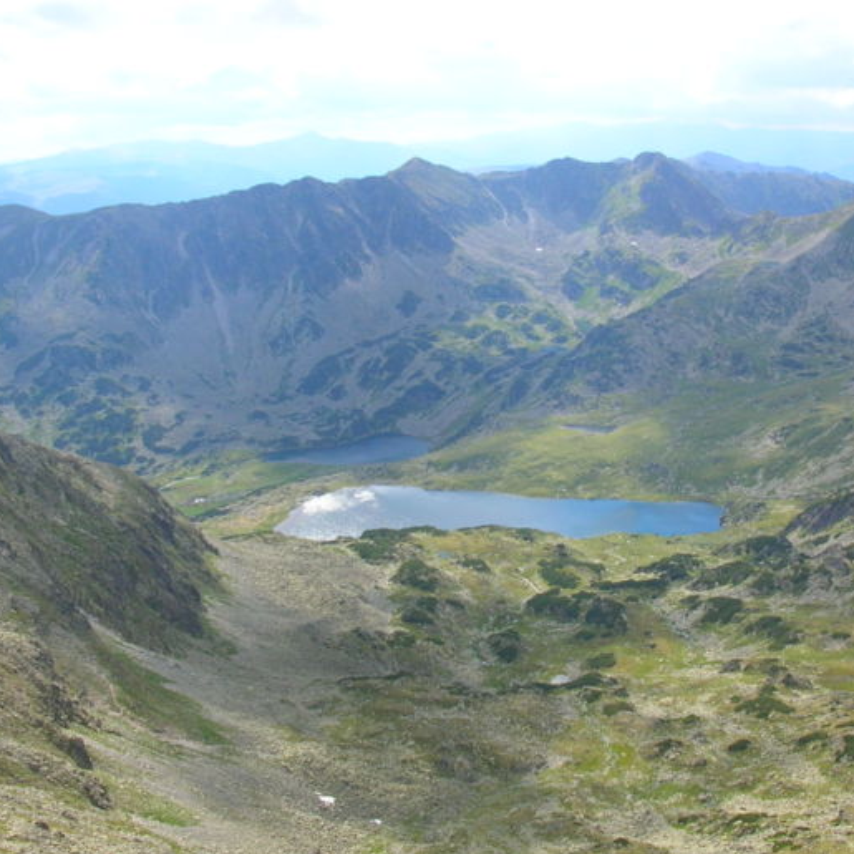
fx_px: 1340
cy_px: 442
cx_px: 547
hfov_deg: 35.1
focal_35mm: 48
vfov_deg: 35.4
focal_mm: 5.8
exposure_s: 1/208
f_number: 5.6
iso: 50
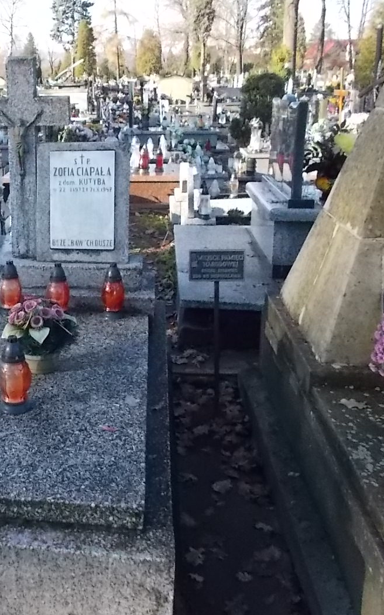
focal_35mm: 42
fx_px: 703
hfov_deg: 29.0
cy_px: 266
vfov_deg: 47.1
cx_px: 18
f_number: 8
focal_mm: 4.6
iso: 400
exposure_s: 1/125
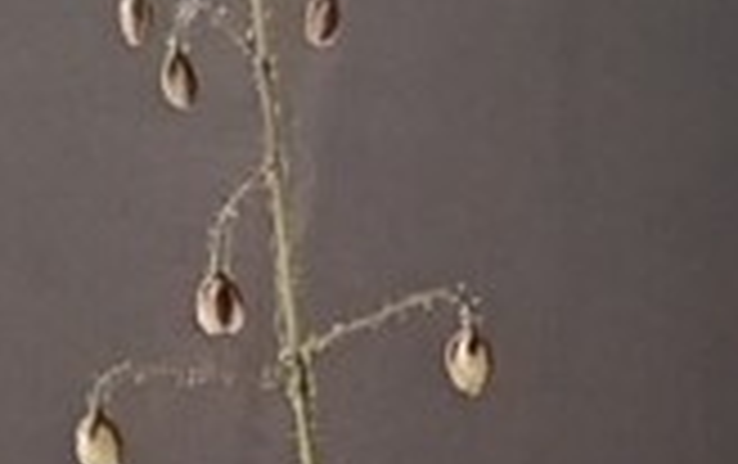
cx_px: 828
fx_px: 4592
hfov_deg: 9.1
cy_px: 1376
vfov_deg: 5.4
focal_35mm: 228
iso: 1644
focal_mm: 4.95
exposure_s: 1/16.7
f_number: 1.9
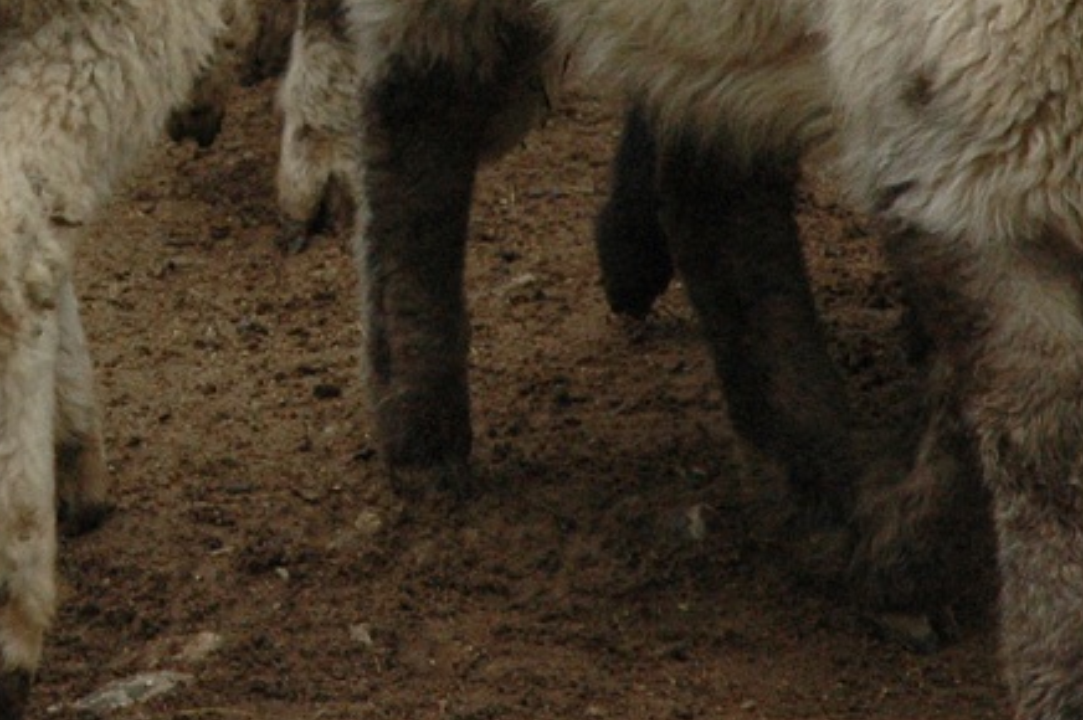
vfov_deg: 3.9
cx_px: 86
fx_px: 10671
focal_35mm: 355
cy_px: -119
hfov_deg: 5.8
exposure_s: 1/400
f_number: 10
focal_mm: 70
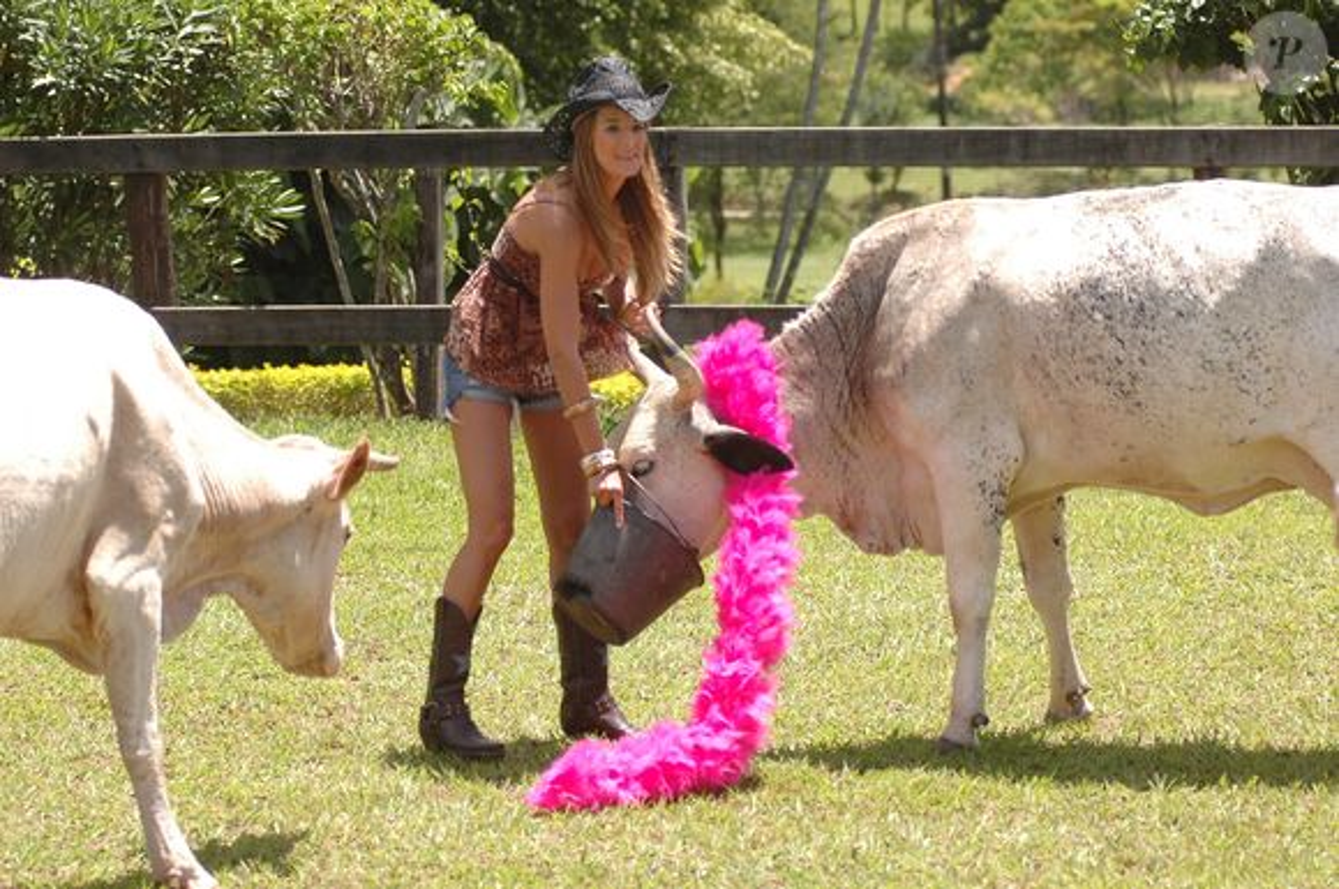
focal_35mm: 129
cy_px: 444
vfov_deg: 10.6
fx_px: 4791
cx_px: 670
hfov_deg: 15.9
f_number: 4.5
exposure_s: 1/2000
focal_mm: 86
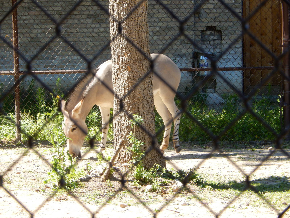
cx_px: 145
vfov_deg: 6.9
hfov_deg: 9.2
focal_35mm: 215
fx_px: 1801
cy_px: 109
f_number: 5.8
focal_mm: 38.6
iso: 125
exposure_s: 1/125
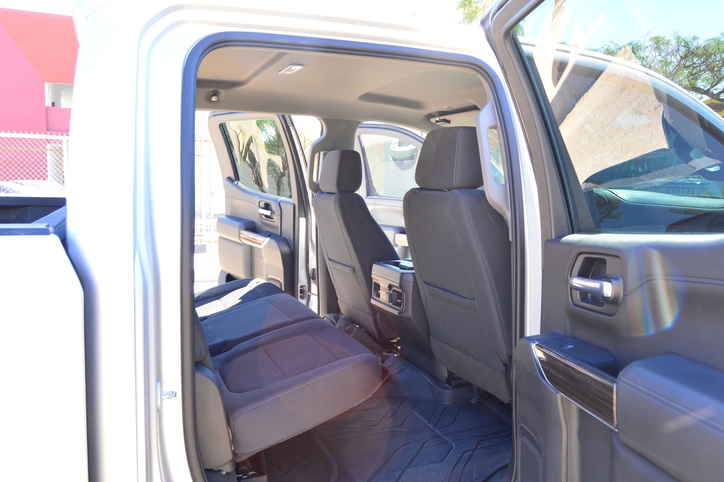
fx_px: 543
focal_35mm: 27
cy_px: 241
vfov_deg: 47.9
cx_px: 362
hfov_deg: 67.4
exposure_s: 1/80
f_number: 7.1
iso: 400
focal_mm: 18
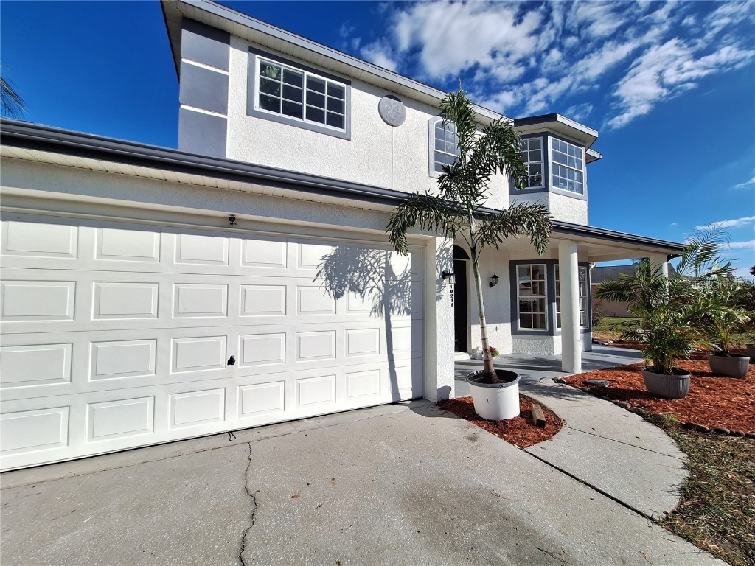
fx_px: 284
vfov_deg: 89.9
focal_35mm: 13
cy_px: 283
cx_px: 378
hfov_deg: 106.2
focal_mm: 1.74
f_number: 2.2
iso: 40
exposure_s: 1/2817
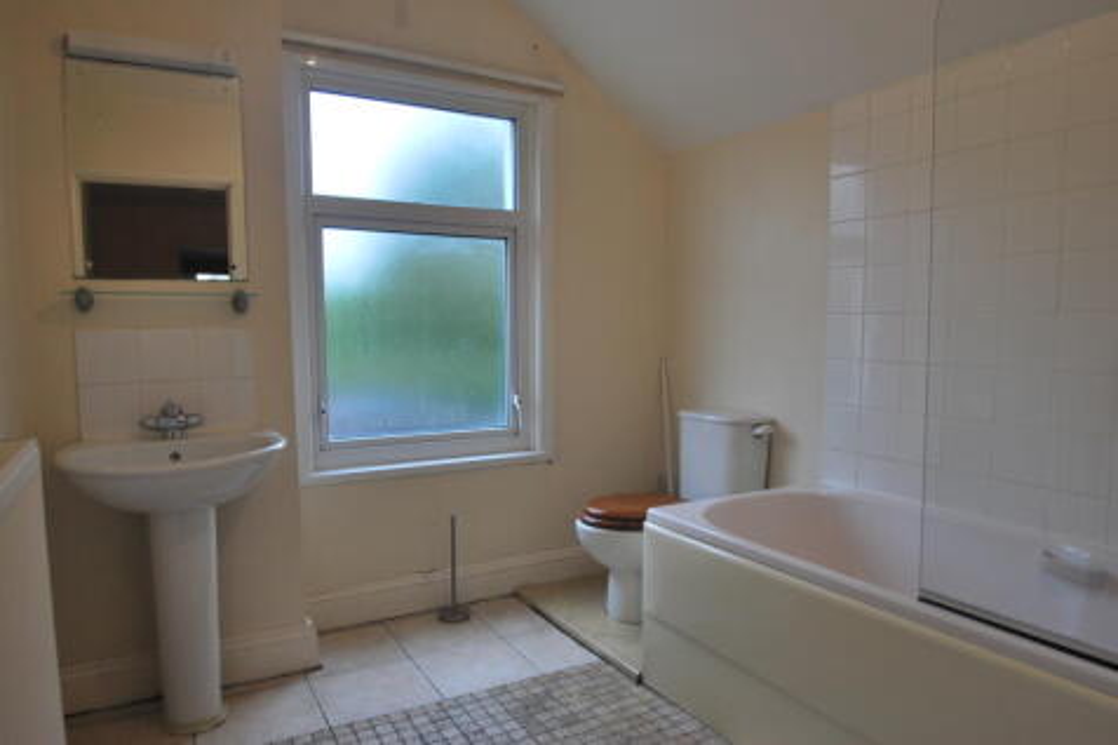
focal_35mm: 24
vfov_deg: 53.1
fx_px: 745
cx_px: 559
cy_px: 372
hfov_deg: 73.8
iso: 200
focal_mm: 16
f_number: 4.2
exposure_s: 1/60
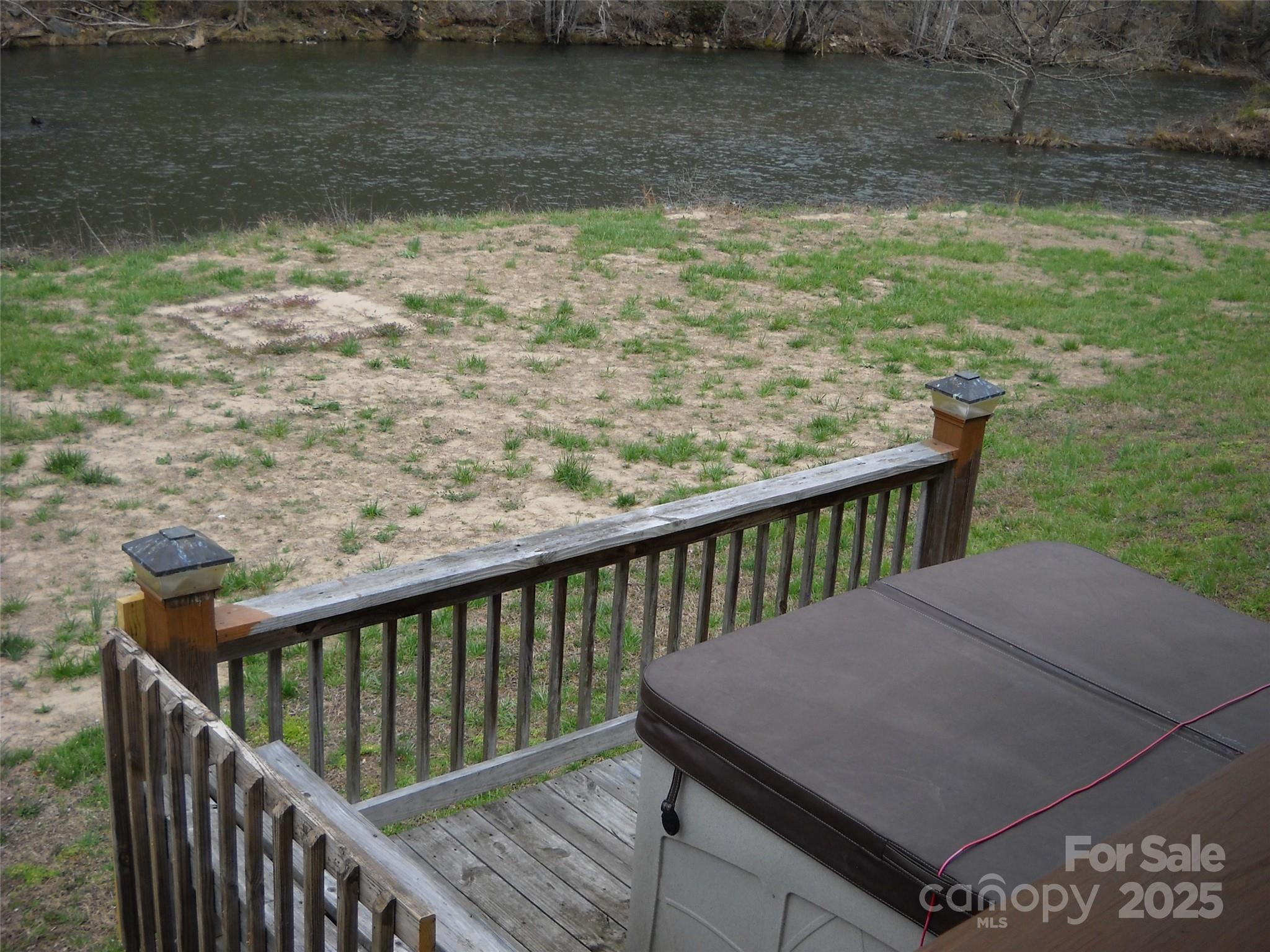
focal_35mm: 41
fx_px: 1504
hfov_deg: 45.8
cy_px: 476
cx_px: 635
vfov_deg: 35.1
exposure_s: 1/239
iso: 64
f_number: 3.1
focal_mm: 6.72
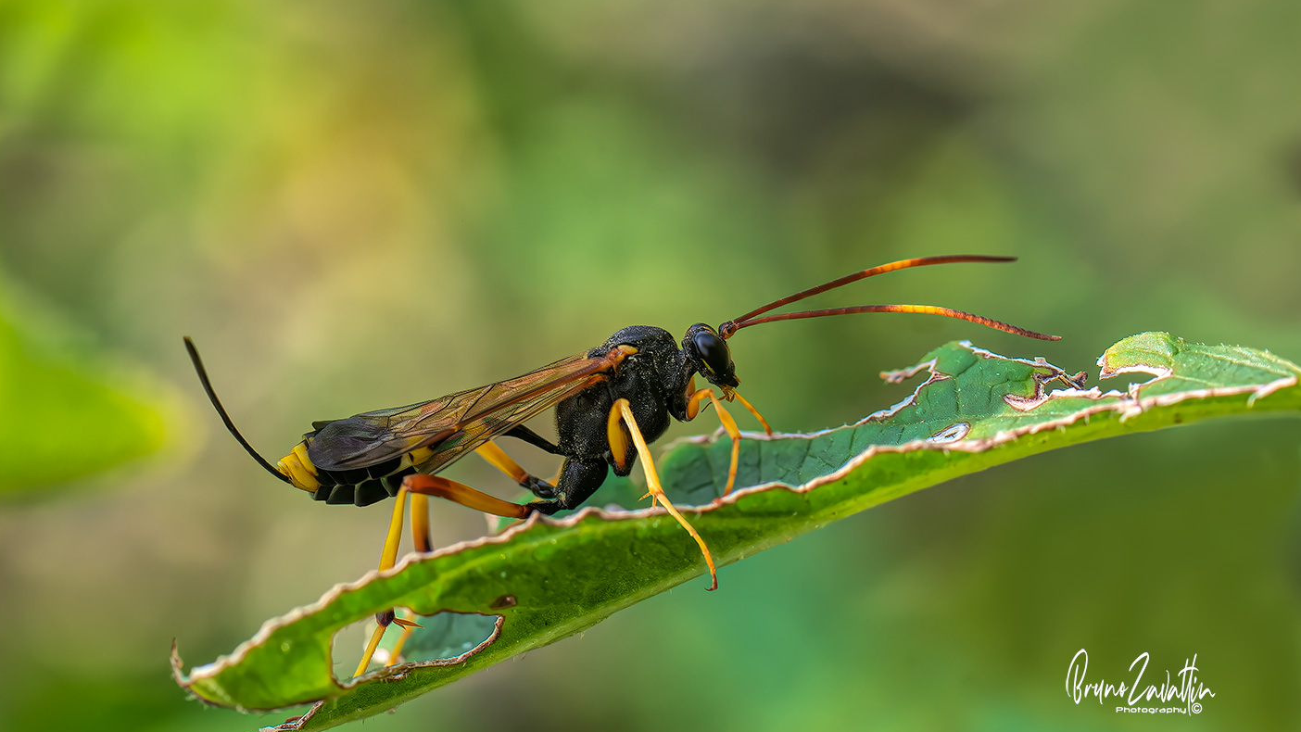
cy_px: 345
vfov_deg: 10.9
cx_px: 648
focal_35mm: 111
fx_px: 3829
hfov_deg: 19.3
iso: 320
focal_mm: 105
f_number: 11
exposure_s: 1/320
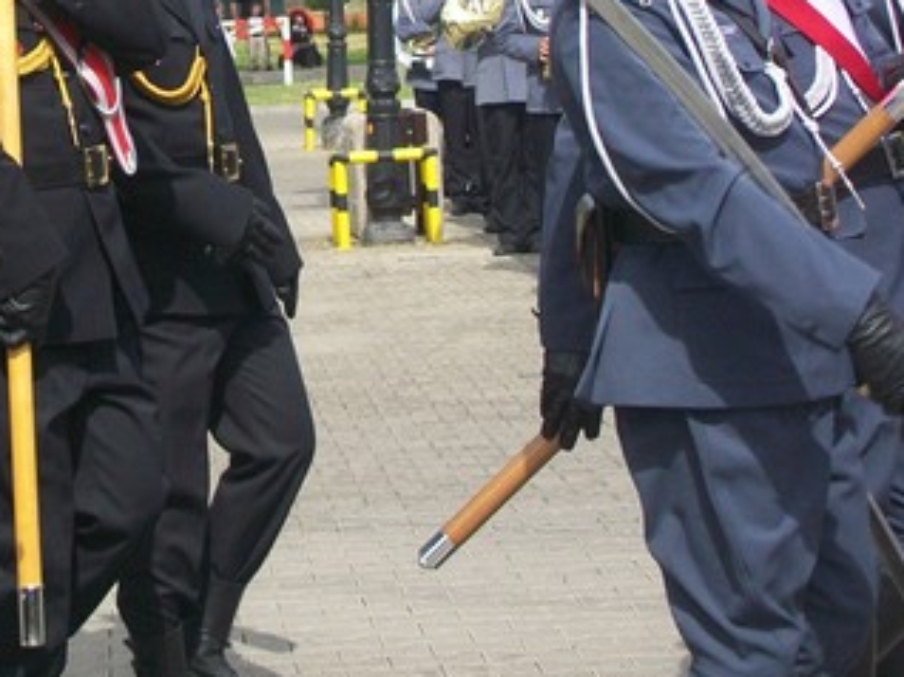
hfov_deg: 13.8
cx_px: 3
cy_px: 14
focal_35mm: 141
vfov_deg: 10.4
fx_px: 3679
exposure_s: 1/500
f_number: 3.8
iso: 64
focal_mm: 11.6
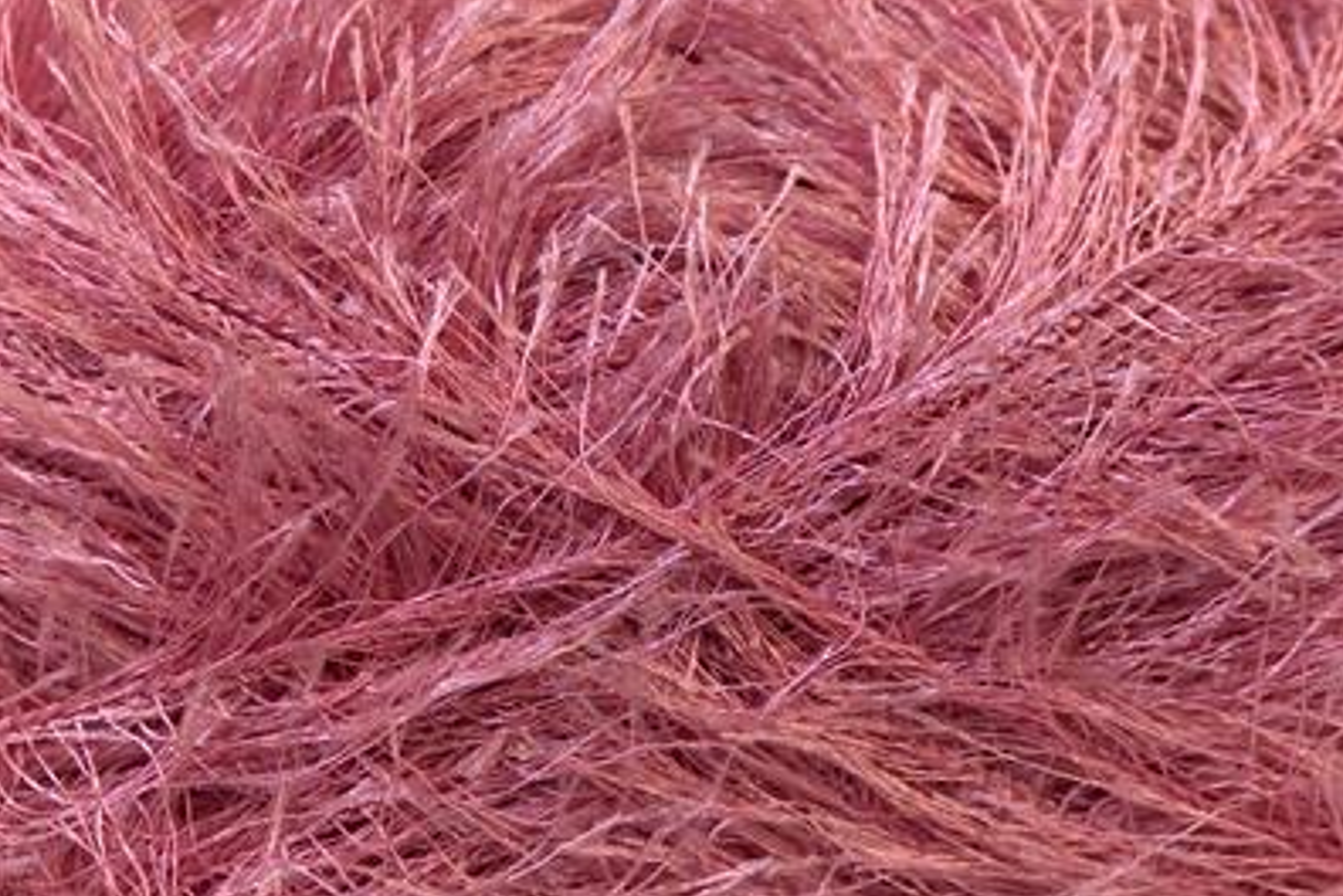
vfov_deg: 13.2
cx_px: 672
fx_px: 3879
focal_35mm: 104
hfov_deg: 19.6
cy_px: 497
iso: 200
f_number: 2.9
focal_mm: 20.29
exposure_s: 1/17
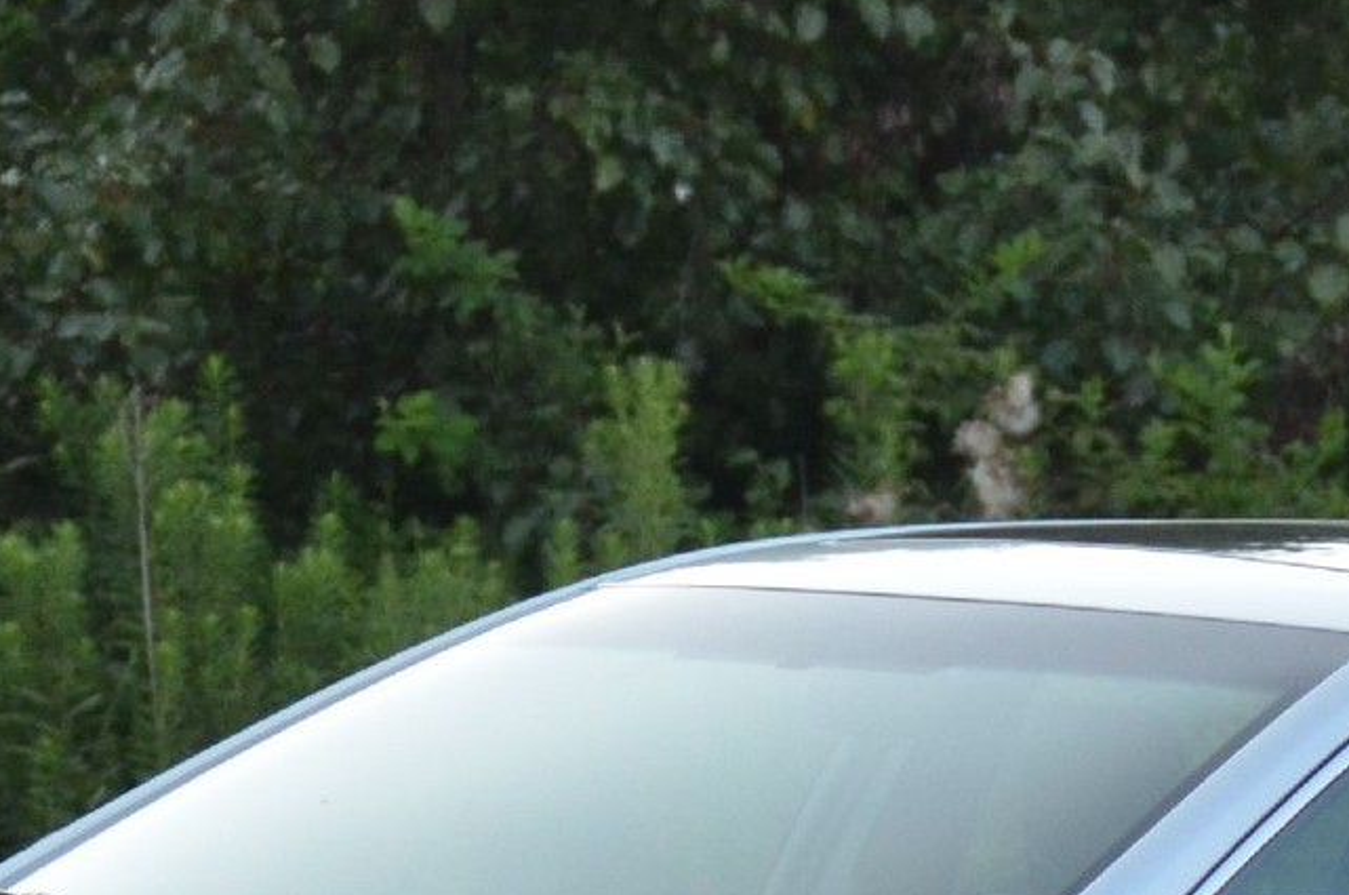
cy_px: 1131
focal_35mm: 760
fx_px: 28429
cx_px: 1334
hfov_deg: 2.7
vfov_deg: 1.8
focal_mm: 130
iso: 1250
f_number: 5.6
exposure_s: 1/500
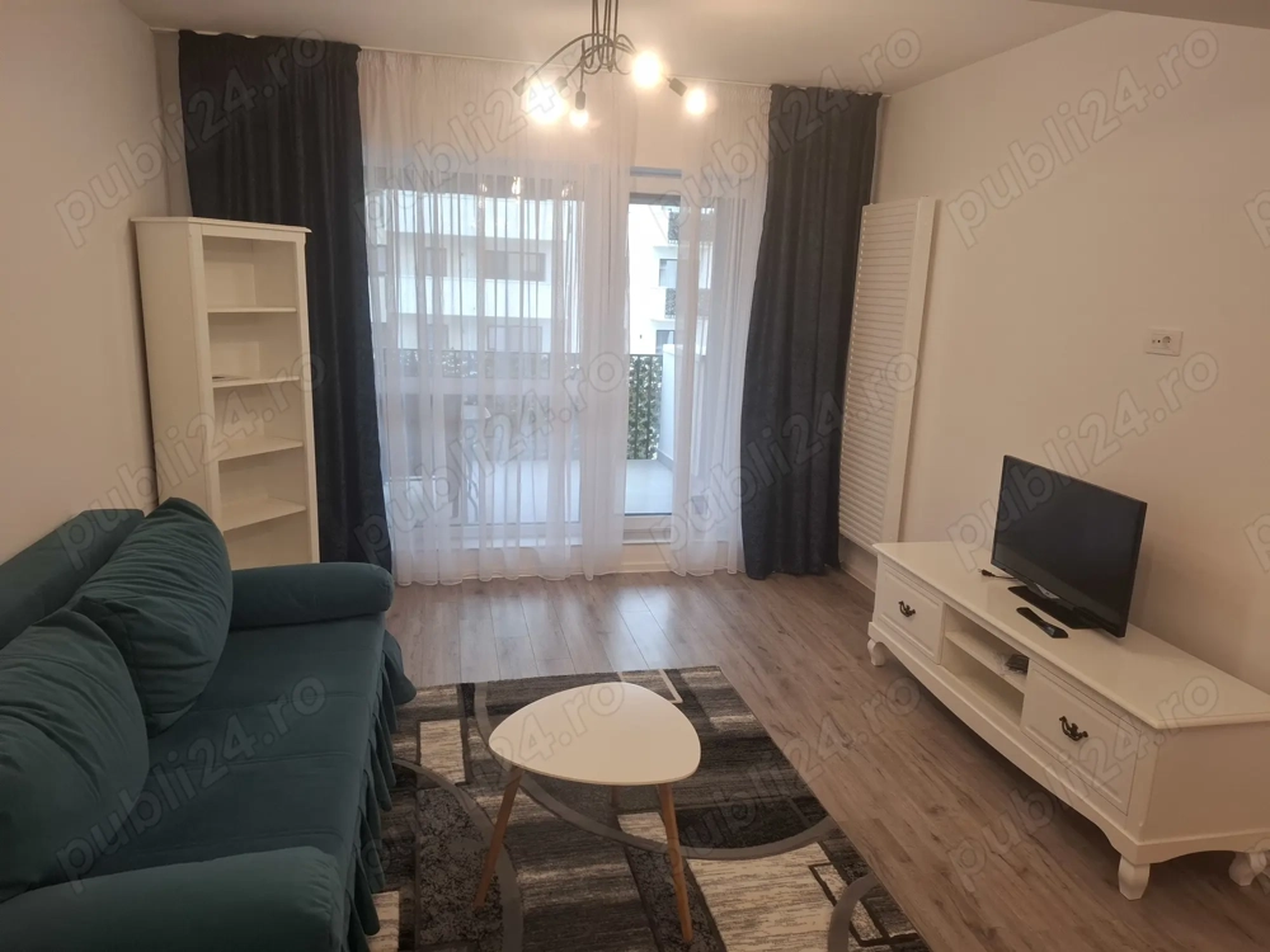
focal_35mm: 23
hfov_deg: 73.9
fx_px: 844
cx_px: 635
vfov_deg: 58.9
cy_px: 476
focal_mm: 5.54
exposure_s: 1/120
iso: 250
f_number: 1.8
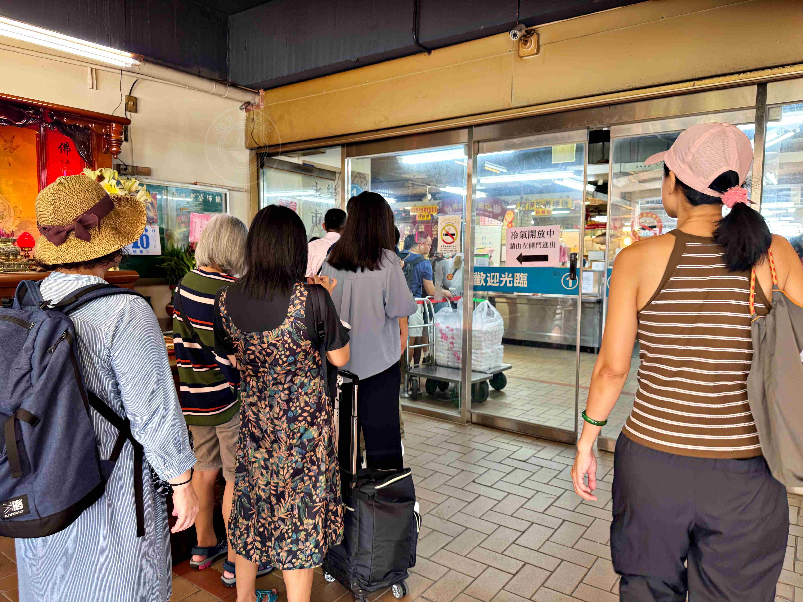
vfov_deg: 56.8
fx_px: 557
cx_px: 402
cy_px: 301
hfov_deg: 71.6
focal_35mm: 24
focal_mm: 6.76
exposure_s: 1/60
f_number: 1.78
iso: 125
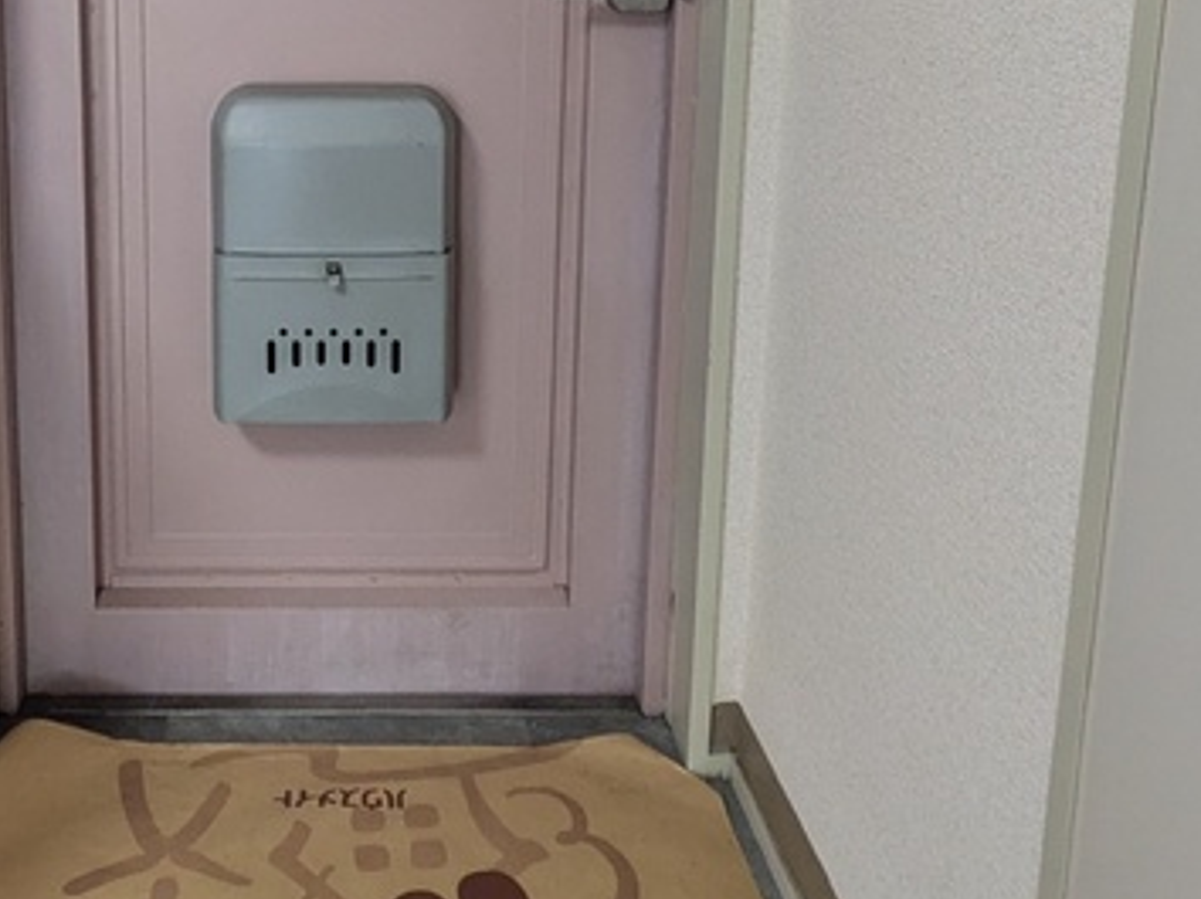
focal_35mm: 38
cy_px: 68
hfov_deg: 47.4
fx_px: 1318
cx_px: 319
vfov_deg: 35.2
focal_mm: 1.83
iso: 144
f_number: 2.2
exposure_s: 1/50
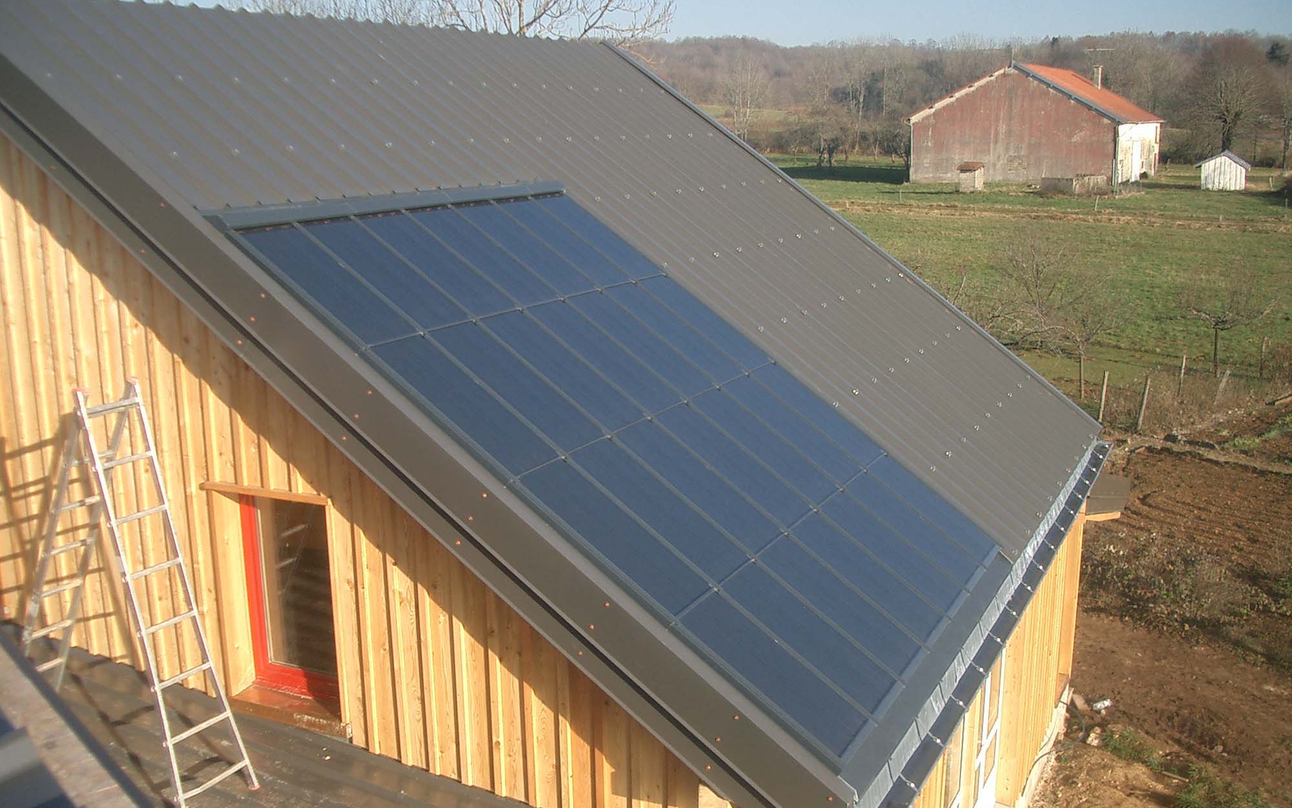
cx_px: 641
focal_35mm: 38
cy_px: 454
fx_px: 1338
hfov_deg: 51.5
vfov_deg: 33.6
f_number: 2.6
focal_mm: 5.8
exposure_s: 1/640
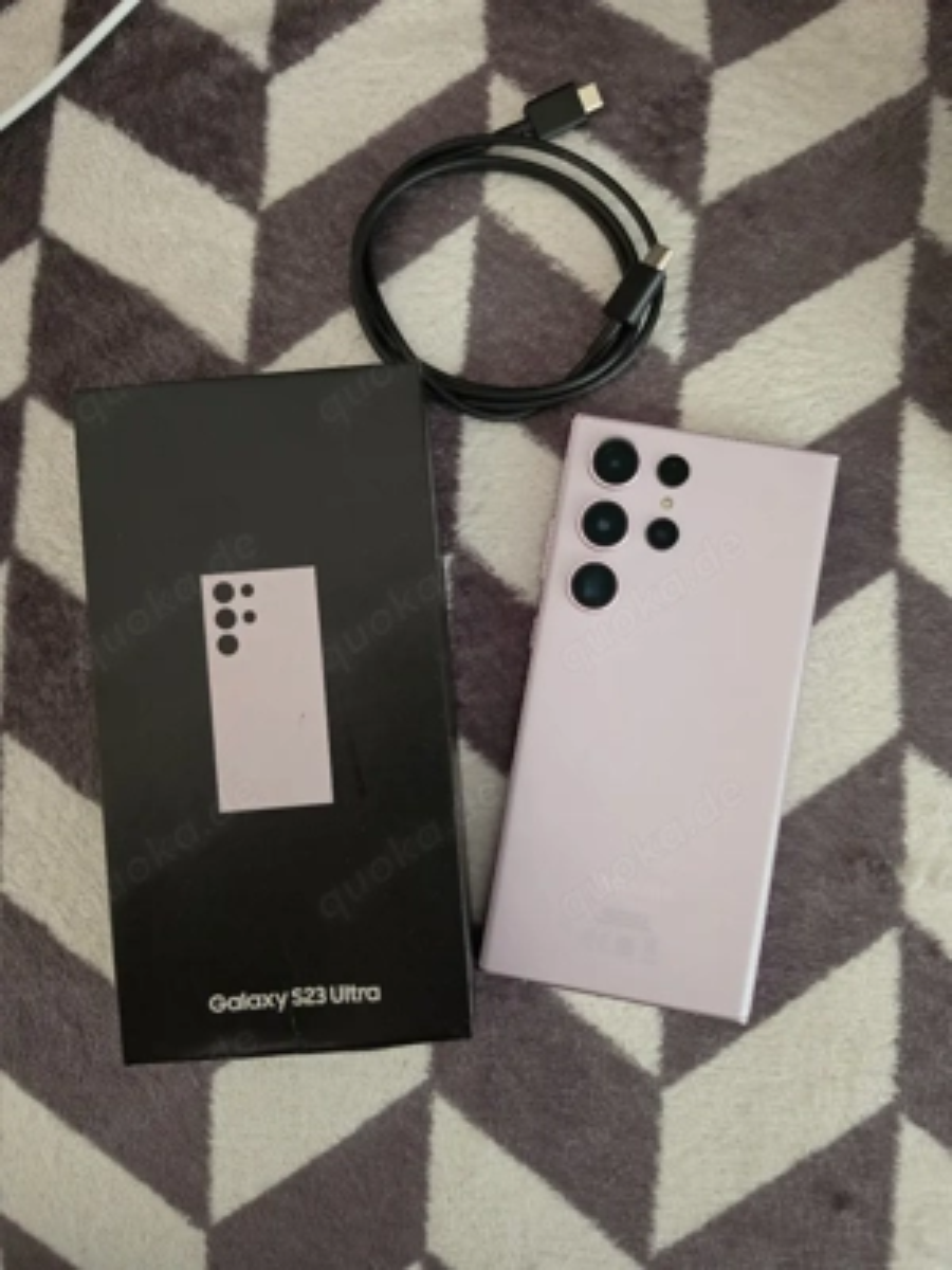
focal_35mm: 23
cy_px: 635
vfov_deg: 73.9
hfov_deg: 58.9
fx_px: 843
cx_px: 476
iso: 1000
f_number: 1.4
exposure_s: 1/120
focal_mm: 6.5
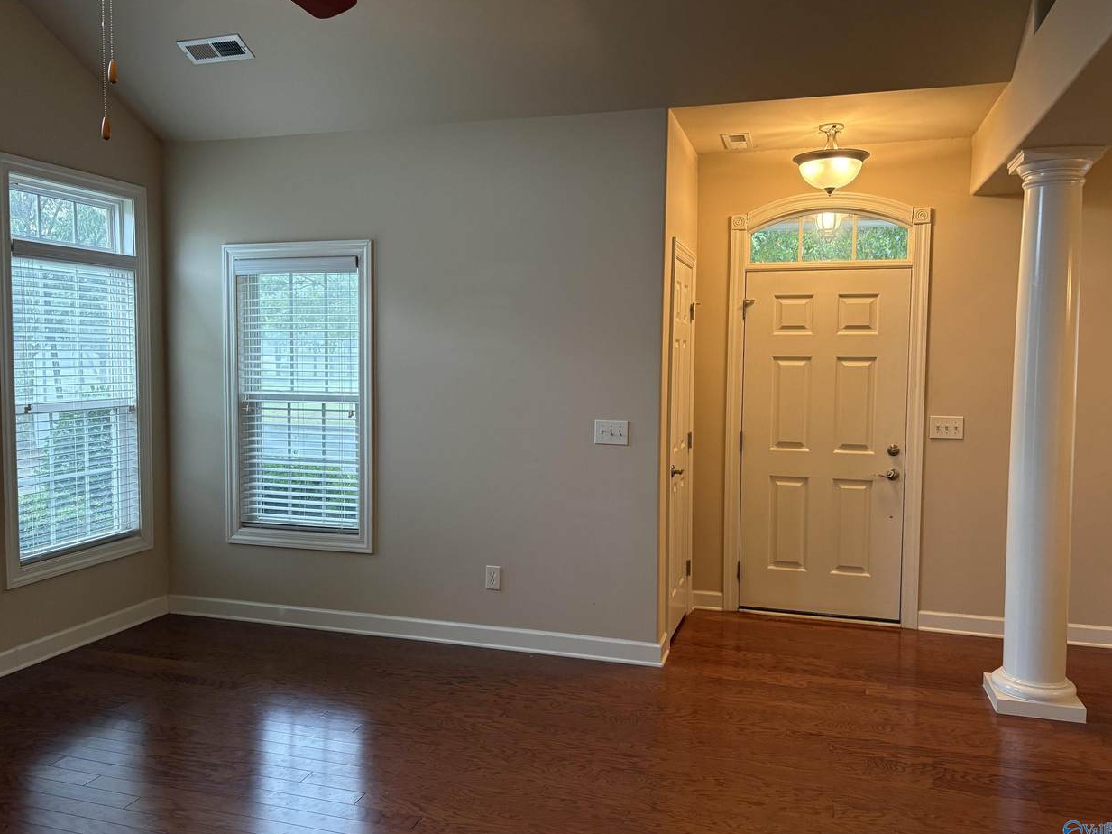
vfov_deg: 51.3
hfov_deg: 65.3
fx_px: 867
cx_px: 559
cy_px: 413
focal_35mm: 27
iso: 160
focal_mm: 5.96
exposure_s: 1/60
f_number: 1.6
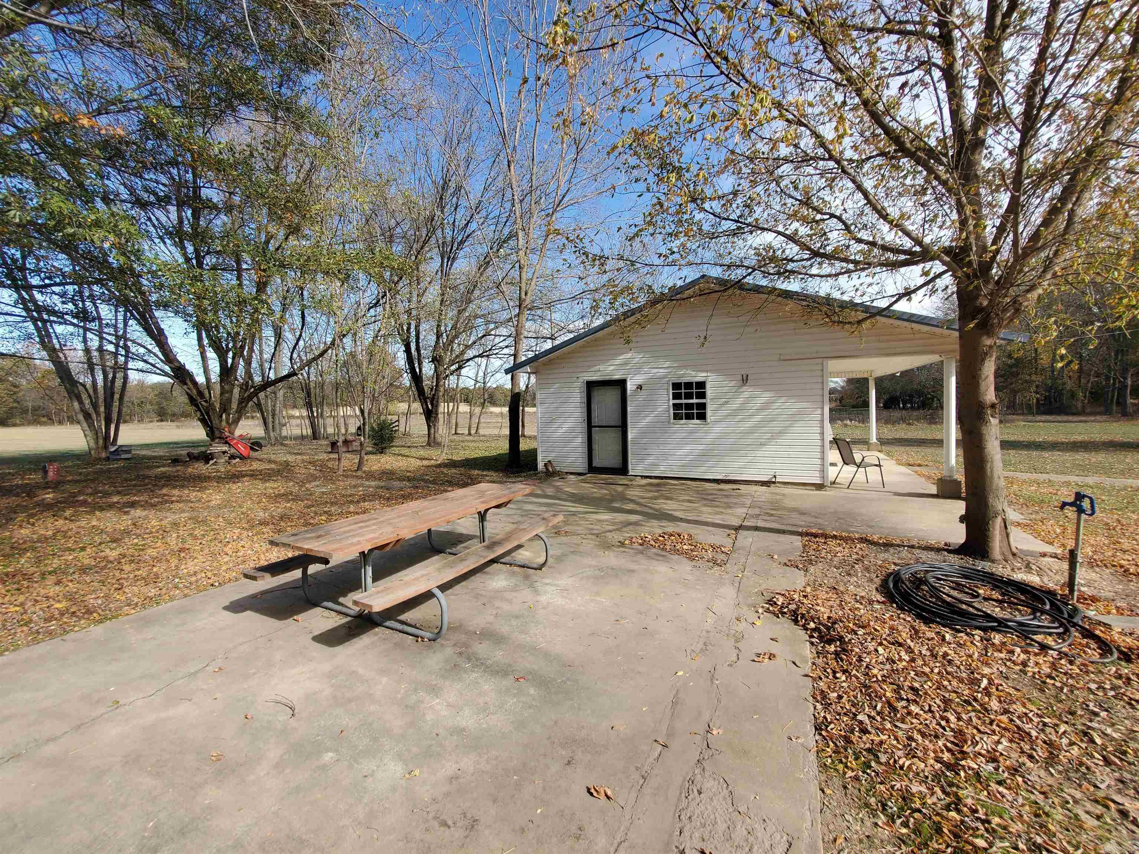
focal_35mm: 13
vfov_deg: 89.9
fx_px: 428
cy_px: 427
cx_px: 570
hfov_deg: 106.2
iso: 50
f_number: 2.2
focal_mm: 1.8
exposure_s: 1/453
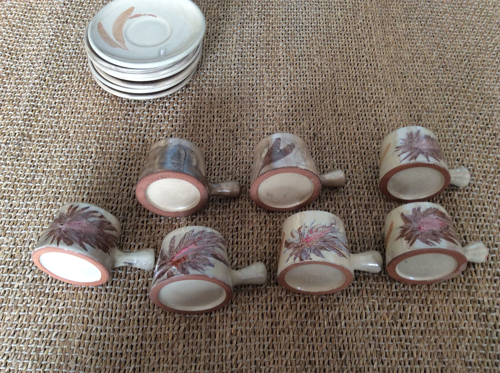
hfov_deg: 56.9
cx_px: 250
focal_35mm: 32
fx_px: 462
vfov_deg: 44.1
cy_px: 186
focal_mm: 3.3
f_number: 2.4
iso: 64
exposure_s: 1/25
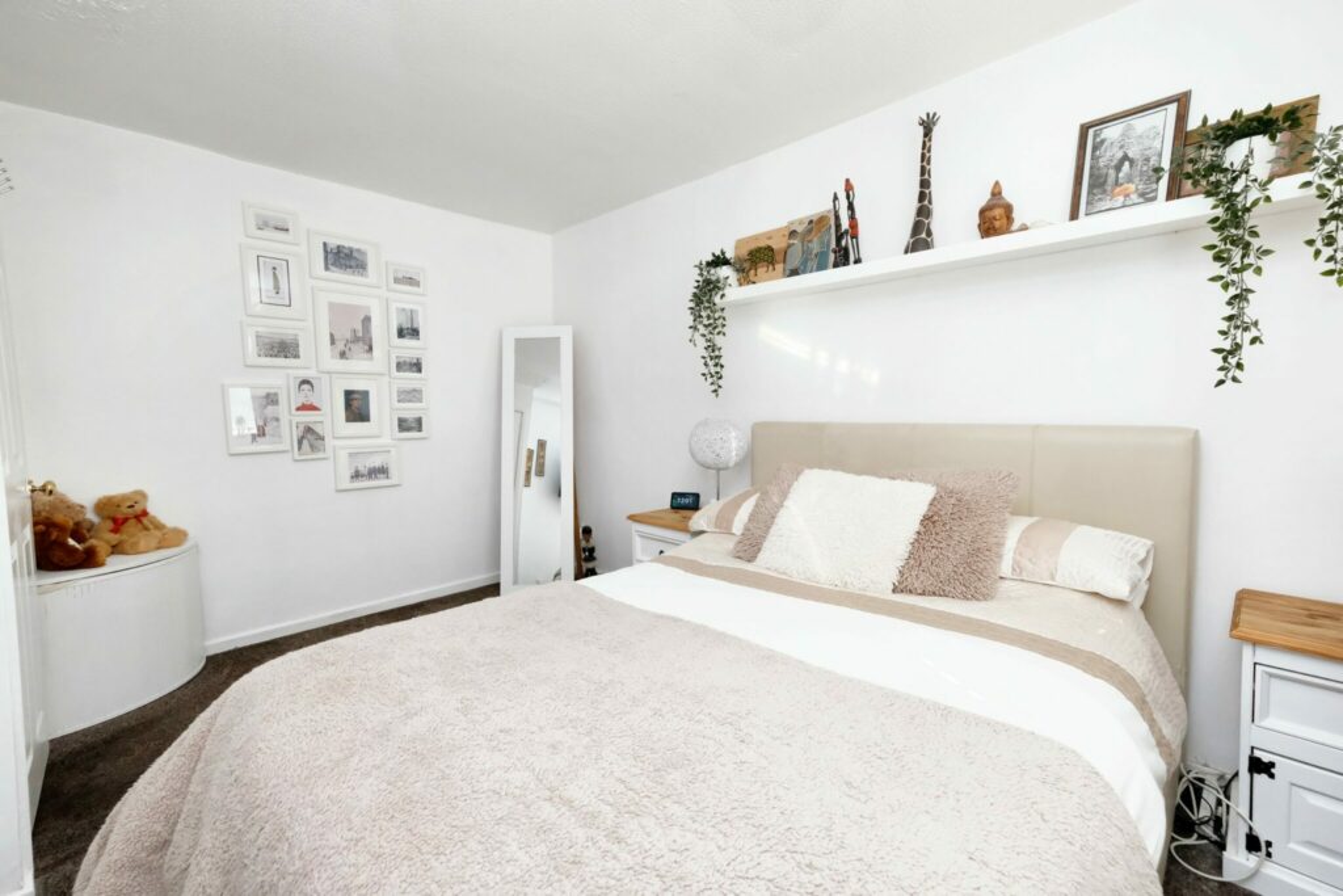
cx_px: 672
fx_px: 560
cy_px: 448
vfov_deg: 77.3
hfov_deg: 100.4
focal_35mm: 15
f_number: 5.6
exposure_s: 1/220
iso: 4000
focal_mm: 10
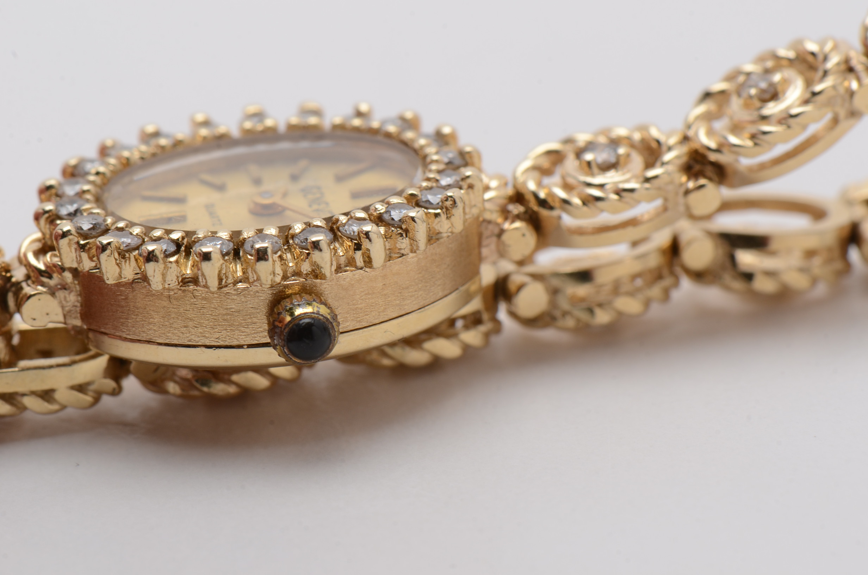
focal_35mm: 128
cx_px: 434
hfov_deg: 16.1
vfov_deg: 10.7
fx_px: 3068
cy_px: 288
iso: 200
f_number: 18
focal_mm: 85
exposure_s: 1/125
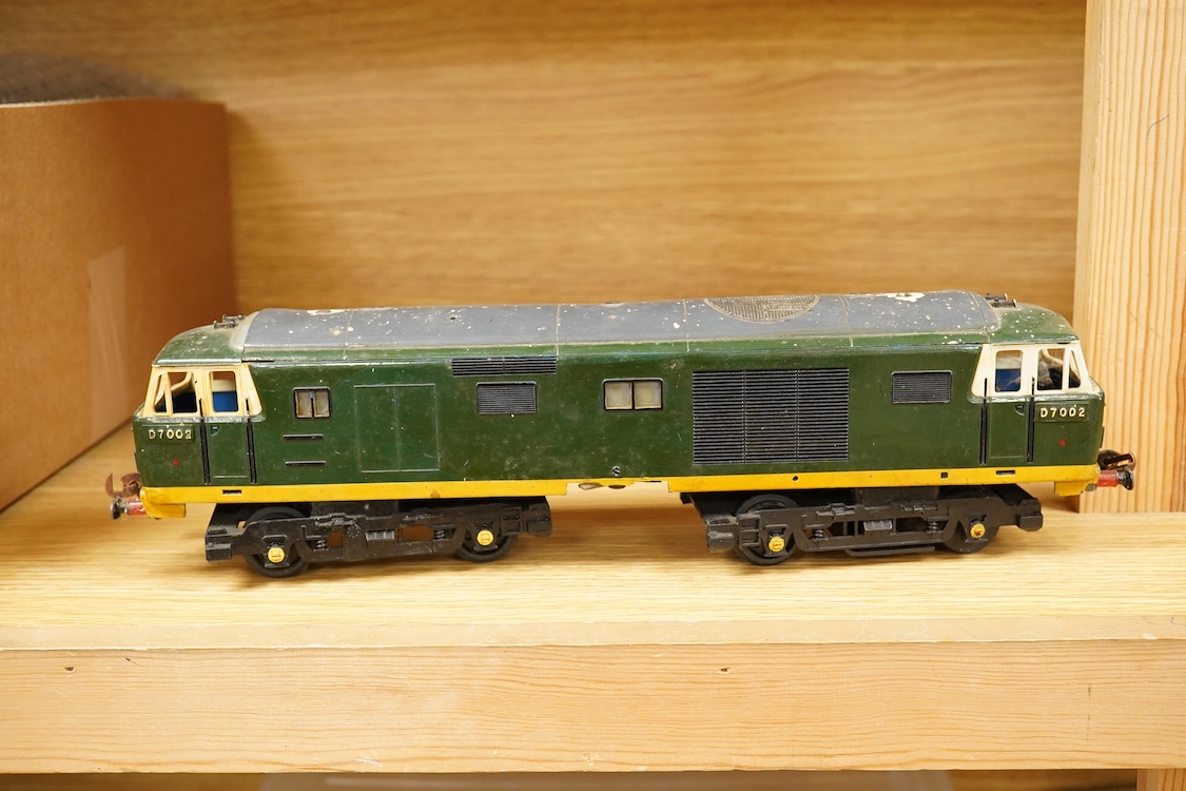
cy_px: 396
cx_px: 593
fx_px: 1482
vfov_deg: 29.9
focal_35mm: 45
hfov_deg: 43.6
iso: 2500
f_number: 8
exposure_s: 1/80
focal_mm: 30
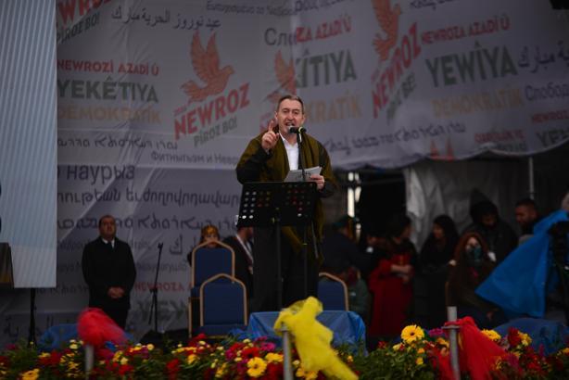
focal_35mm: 200
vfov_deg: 6.9
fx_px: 3162
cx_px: 284
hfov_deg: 10.3
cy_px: 190
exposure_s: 1/4000
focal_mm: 200
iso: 200
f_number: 2.8
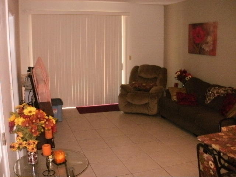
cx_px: 118
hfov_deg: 51.4
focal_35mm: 36
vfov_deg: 39.7
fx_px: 245
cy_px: 88
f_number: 3.5
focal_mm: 6.3
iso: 320
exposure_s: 1/30
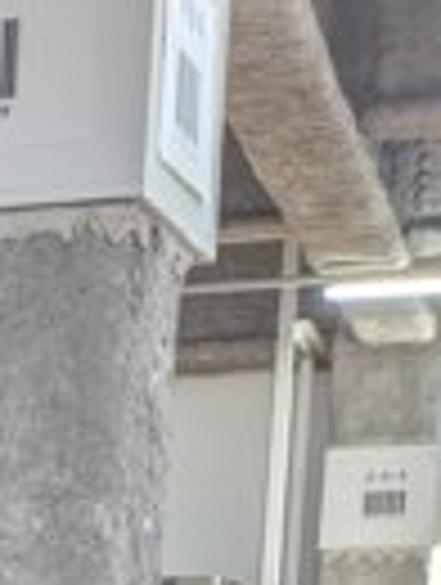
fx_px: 2336
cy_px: 1368
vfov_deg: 11.8
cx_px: -421
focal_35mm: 138
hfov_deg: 10.0
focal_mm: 5.43
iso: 75
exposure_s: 1/40
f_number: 1.89
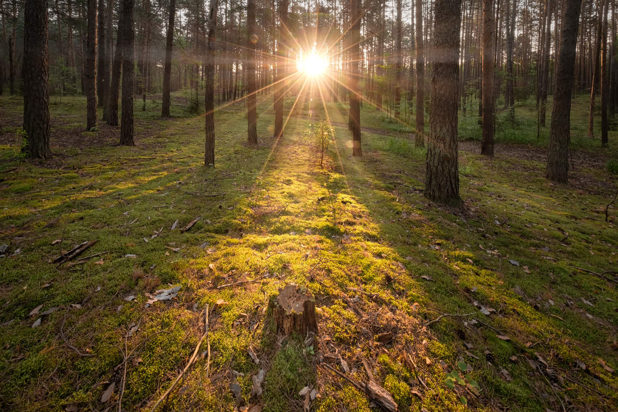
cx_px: 309
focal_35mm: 12
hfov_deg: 112.6
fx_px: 206
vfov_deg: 90.0
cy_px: 206
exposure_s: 1/8
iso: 800
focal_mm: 8
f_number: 11
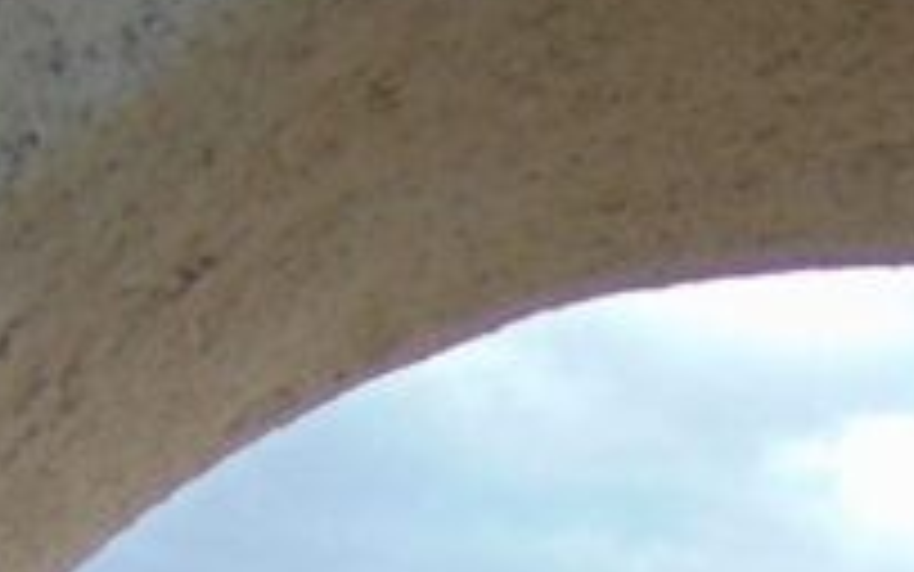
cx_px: 1184
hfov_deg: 14.2
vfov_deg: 7.9
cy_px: 1757
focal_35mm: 141
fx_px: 3513
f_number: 3
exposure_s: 1/320
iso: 80
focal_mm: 4.5
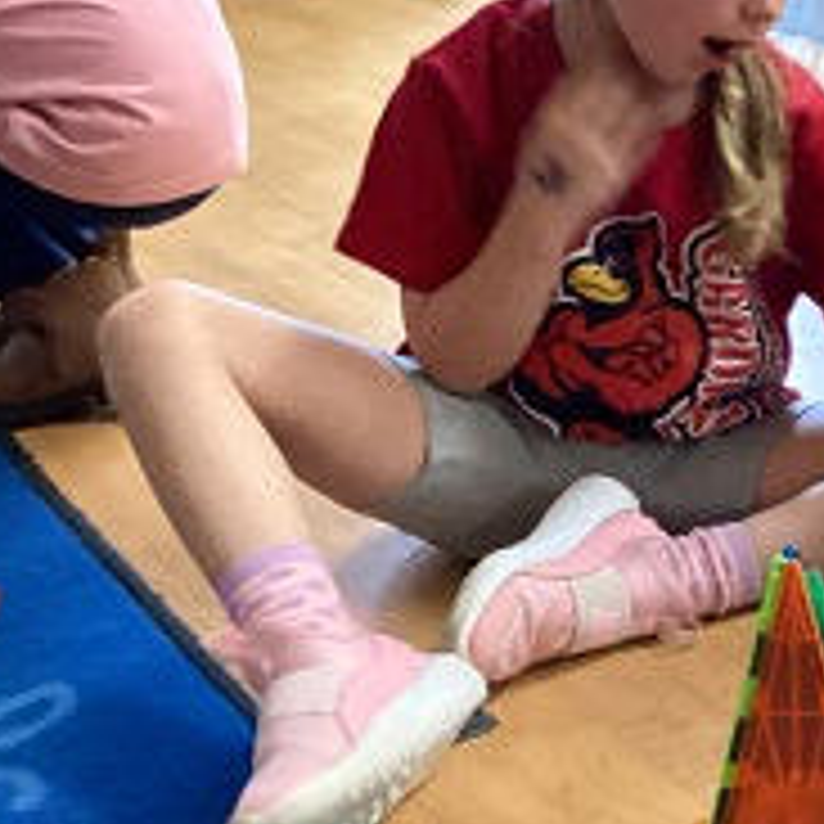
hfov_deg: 20.8
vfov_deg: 23.0
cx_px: 1099
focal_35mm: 75
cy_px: 371
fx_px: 2020
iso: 320
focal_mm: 3.3
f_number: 2.4
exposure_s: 1/50
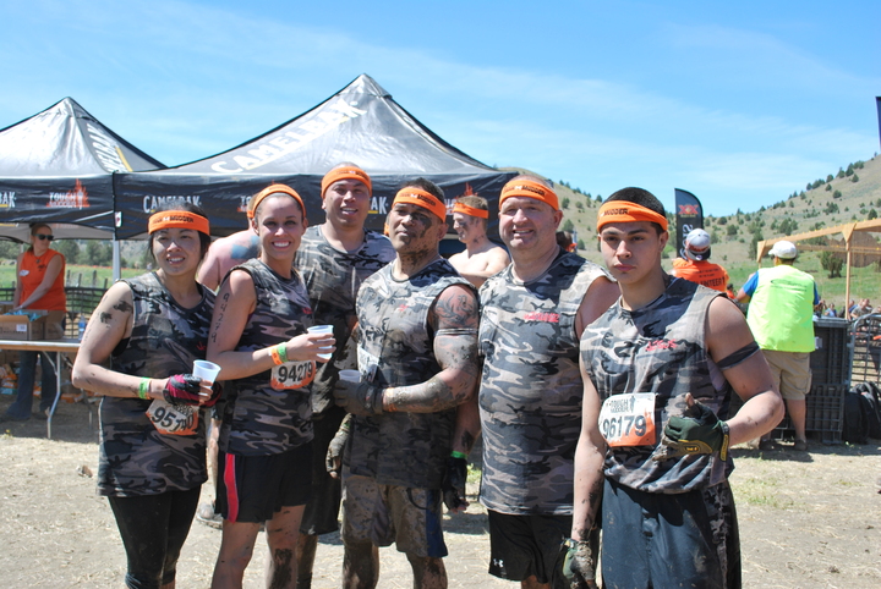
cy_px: 294
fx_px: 882
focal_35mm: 36
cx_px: 440
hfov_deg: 53.1
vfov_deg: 37.0
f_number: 7.1
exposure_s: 1/200
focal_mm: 24
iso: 100
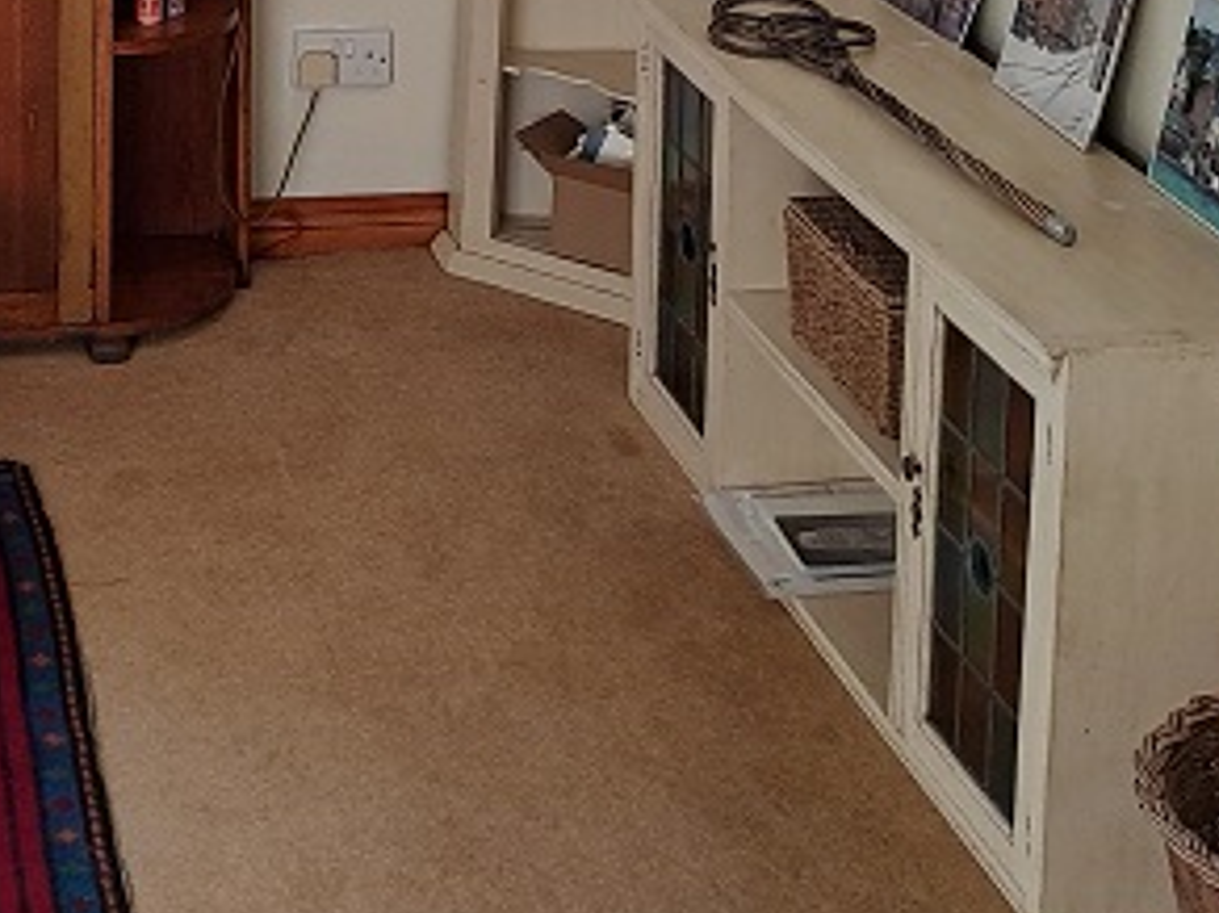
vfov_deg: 18.1
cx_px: 67
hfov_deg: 25.3
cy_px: -387
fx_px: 2605
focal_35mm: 74
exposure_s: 1/100
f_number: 1.8
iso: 32
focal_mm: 4.65
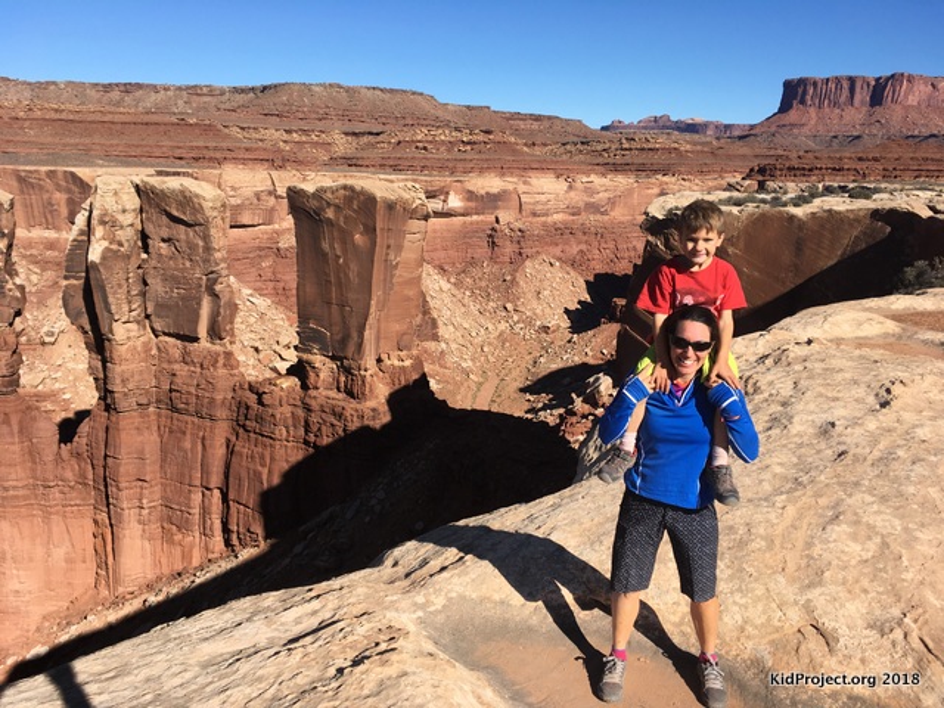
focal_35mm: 29
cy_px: 354
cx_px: 472
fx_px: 791
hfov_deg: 61.7
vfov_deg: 48.2
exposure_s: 1/1923
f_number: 2.2
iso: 25
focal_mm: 4.15
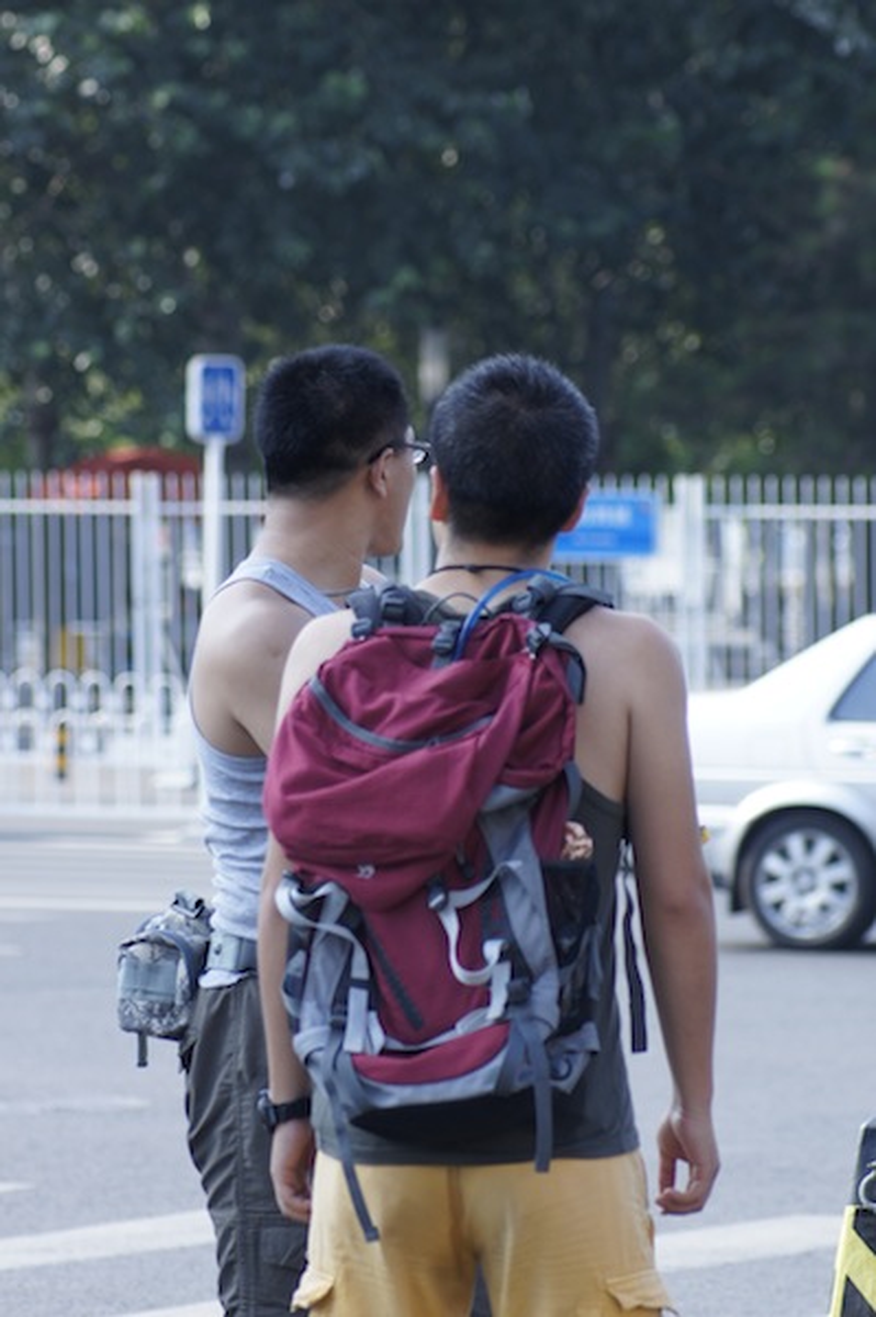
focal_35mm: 240
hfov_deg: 5.7
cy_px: 658
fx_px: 8775
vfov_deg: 8.6
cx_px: 438
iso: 200
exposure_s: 1/250
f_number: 6.3
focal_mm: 160
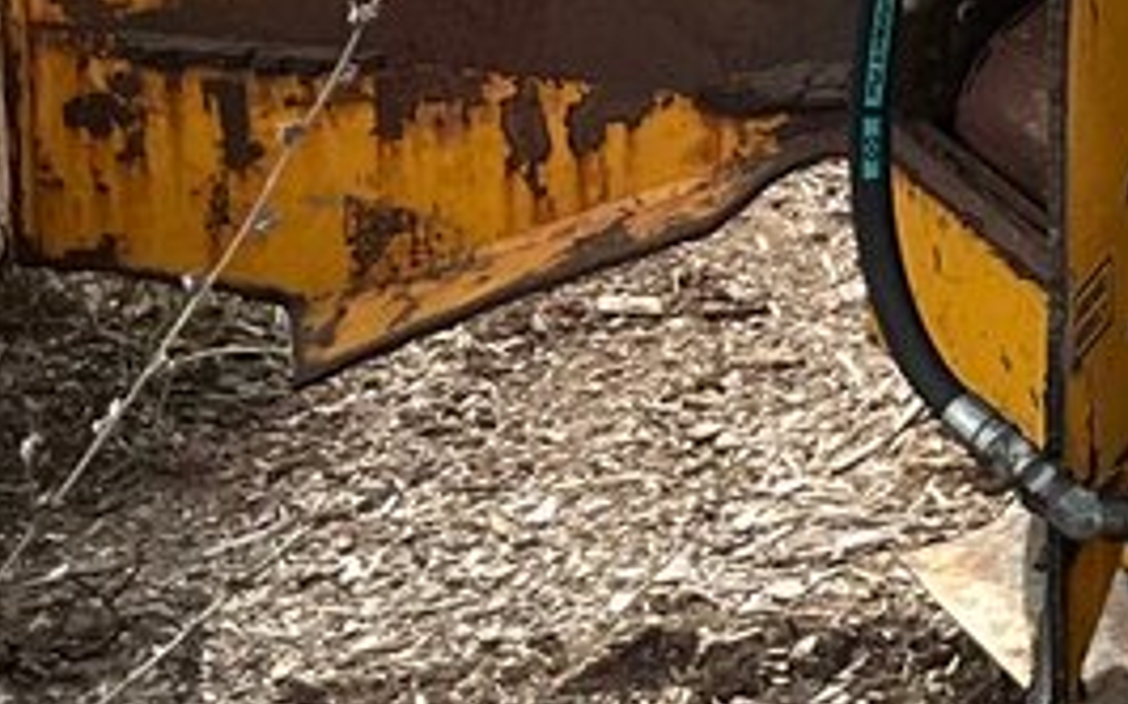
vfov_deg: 7.5
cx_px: 2050
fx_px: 5378
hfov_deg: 11.1
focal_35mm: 175
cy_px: 23
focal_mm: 3
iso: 25
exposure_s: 1/770
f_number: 1.8
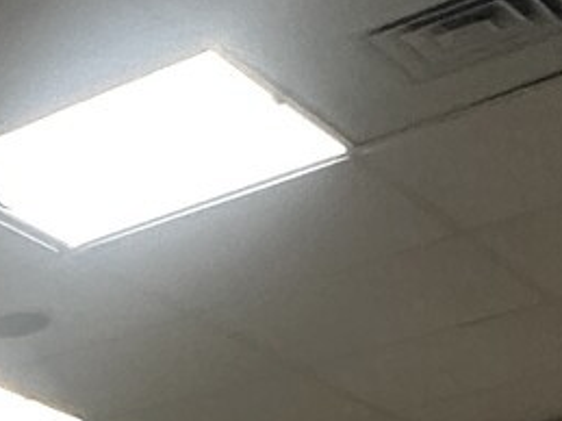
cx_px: -569
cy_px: 1237
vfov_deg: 10.2
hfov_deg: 14.9
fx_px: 1753
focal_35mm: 108
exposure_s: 1/60
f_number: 2.2
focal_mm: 2.22
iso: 250
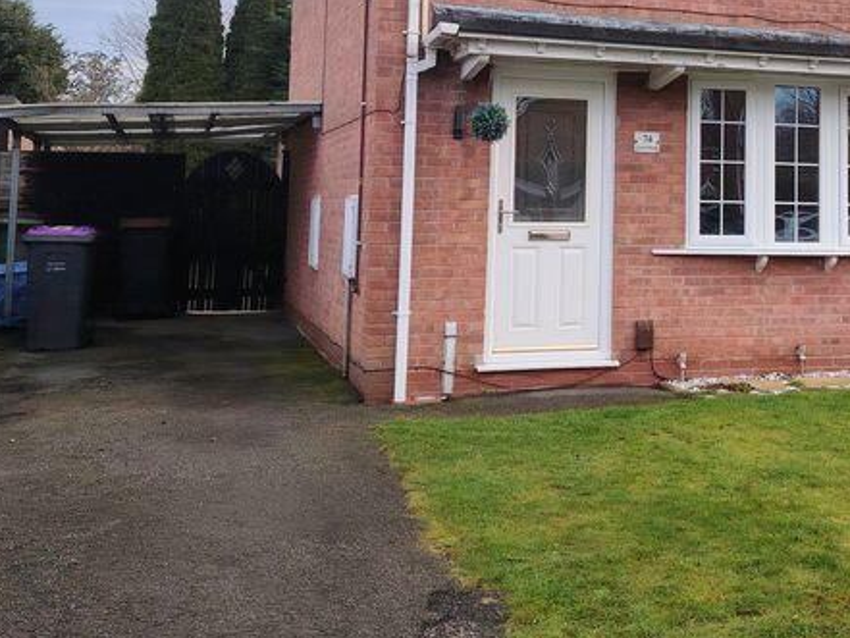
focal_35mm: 49
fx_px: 1204
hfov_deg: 37.6
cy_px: 108
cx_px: 667
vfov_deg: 28.9
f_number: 1.75
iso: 100
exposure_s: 1/199
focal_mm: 5.25
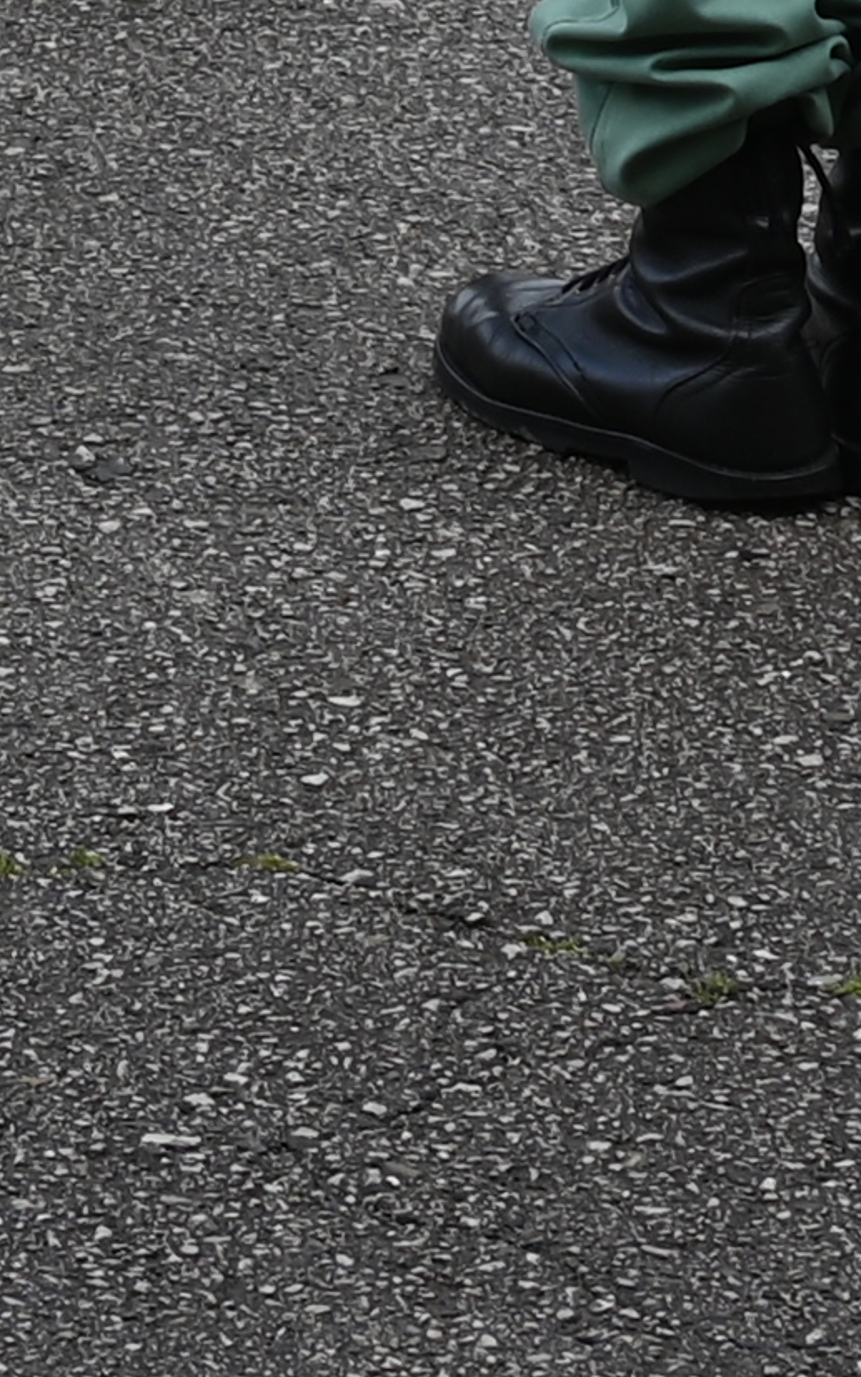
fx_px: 10060
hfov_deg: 4.8
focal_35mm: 268
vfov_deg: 7.5
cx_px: -941
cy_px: -1562
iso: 100
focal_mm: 36
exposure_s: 1/160
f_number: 6.3
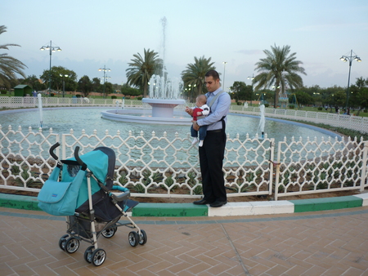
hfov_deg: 55.3
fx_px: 351
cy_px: 138
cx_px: 184
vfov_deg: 43.0
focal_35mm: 33
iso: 80
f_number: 2.8
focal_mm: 5.5
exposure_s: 1/60
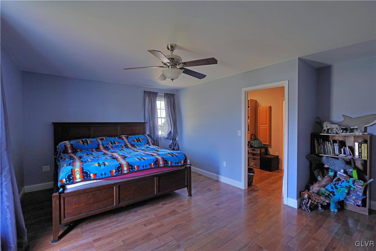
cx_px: 188
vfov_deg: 73.7
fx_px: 167
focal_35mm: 16
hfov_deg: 96.7
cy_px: 126
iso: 400
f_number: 5.6
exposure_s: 1/30
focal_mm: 16
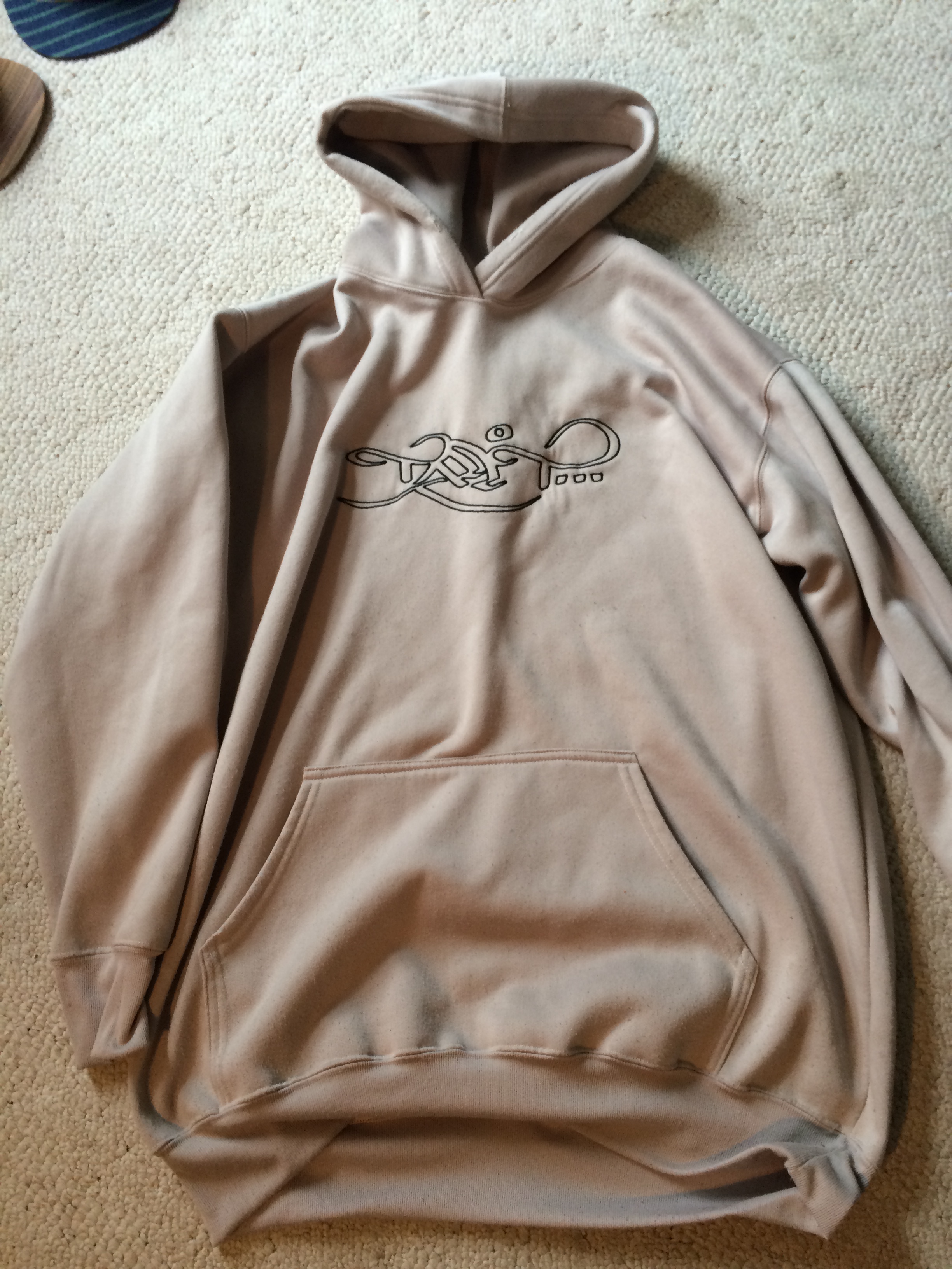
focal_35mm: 29
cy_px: 634
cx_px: 476
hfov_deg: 48.2
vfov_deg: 61.7
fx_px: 1063
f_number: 2.2
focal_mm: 4.15
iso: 80
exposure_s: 1/30
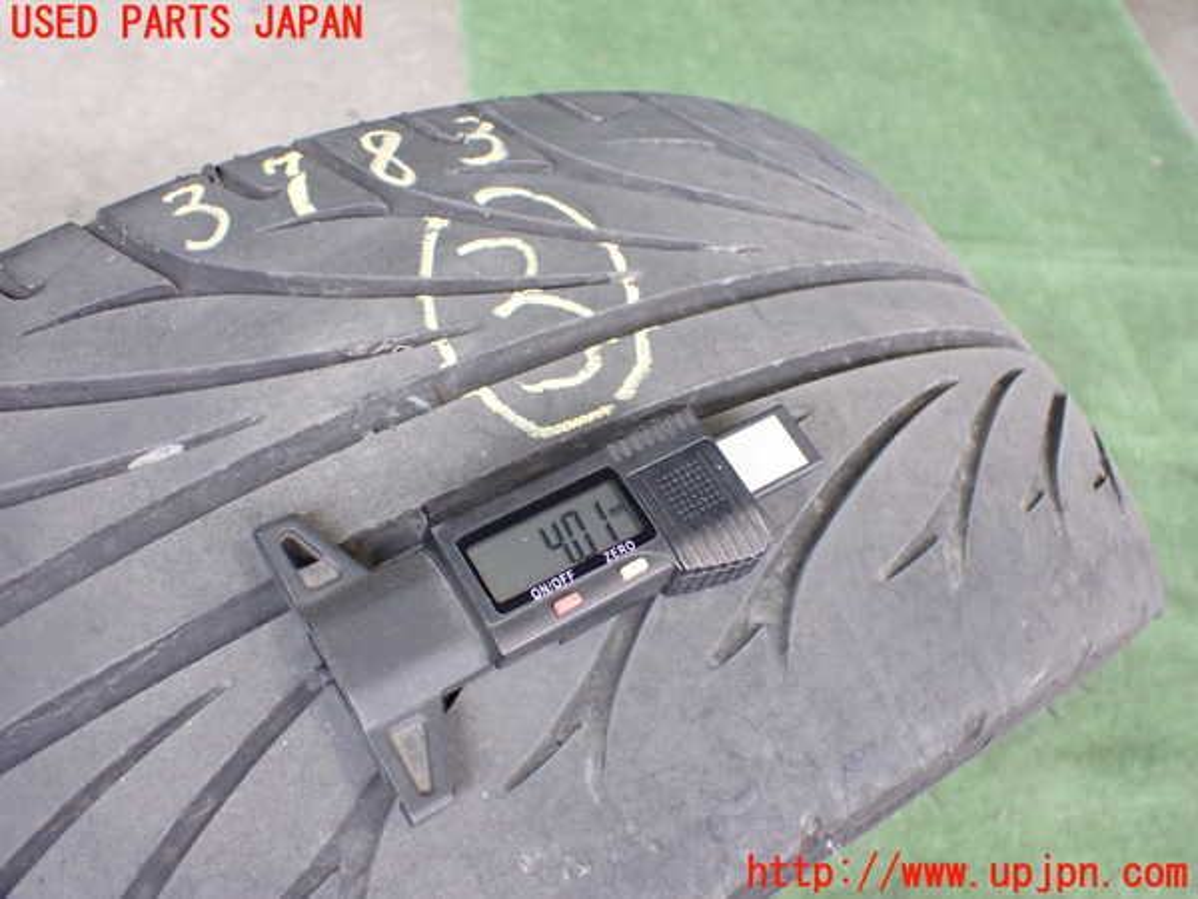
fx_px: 1246
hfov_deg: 51.4
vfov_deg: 39.7
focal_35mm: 36
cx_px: 599
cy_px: 450
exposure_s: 1/100
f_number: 2.5
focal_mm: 6.37
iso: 800
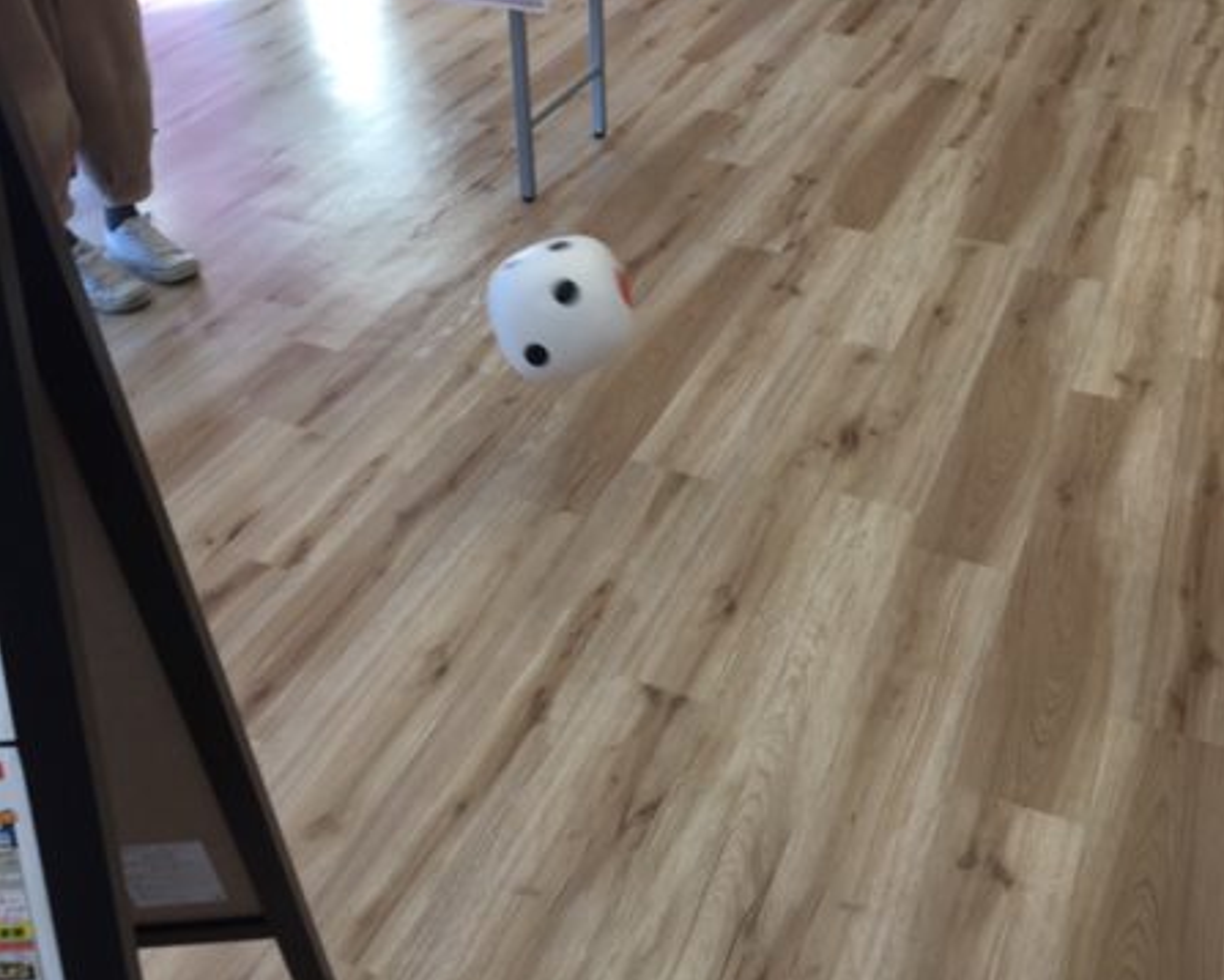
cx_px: 613
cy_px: 381
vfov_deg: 39.0
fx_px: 1377
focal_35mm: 38
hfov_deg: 47.9
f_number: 2.2
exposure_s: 1/120
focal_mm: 4.15
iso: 25
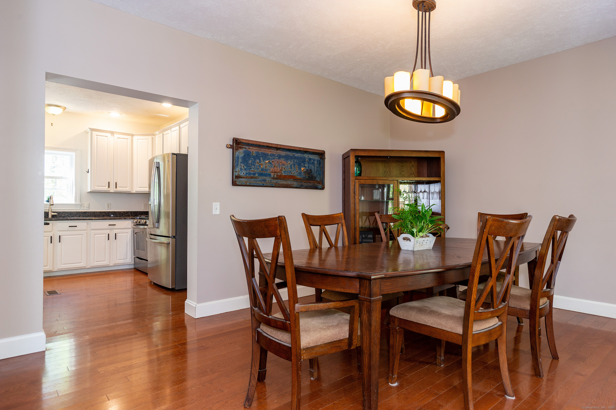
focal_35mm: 20
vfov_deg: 61.9
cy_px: 205
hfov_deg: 84.0
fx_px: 342
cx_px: 308
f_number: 6.3
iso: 320
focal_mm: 20
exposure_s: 1/8
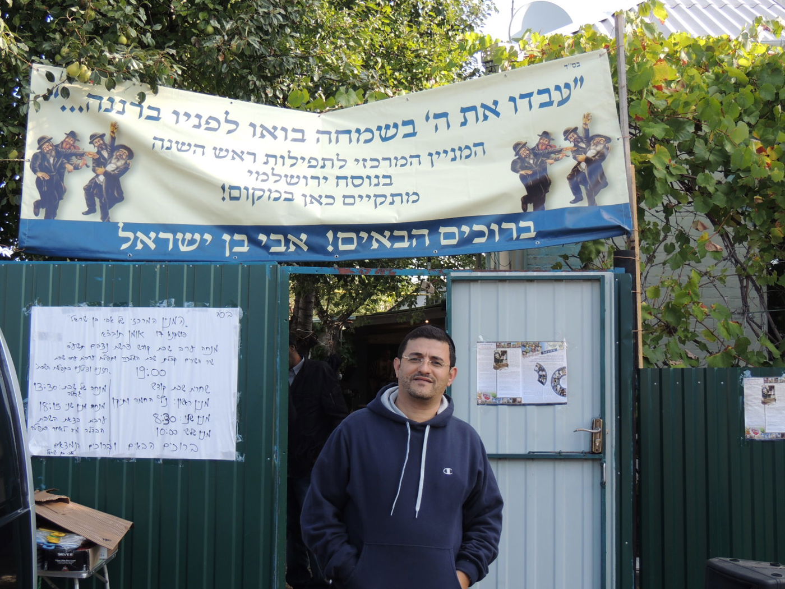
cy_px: 294
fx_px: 1066
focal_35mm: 47
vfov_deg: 30.9
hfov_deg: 40.4
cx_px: 392
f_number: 3.5
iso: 100
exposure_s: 1/200
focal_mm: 8.3
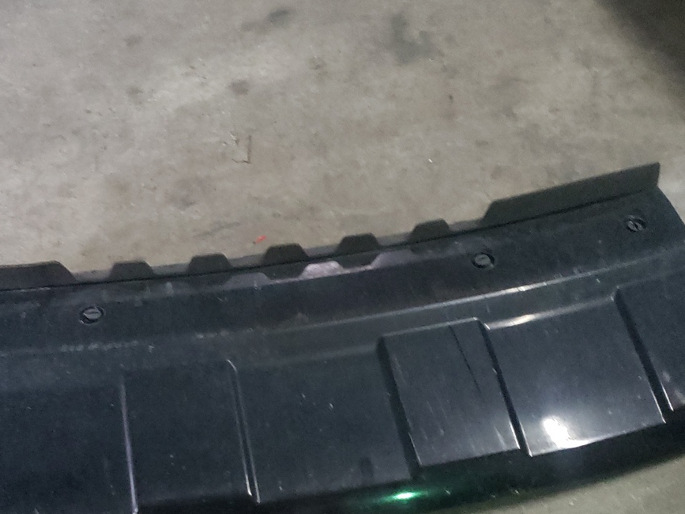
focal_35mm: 48
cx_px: 269
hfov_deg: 39.5
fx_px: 950
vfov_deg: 29.9
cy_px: 361
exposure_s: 1/24
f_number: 1.5
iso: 694
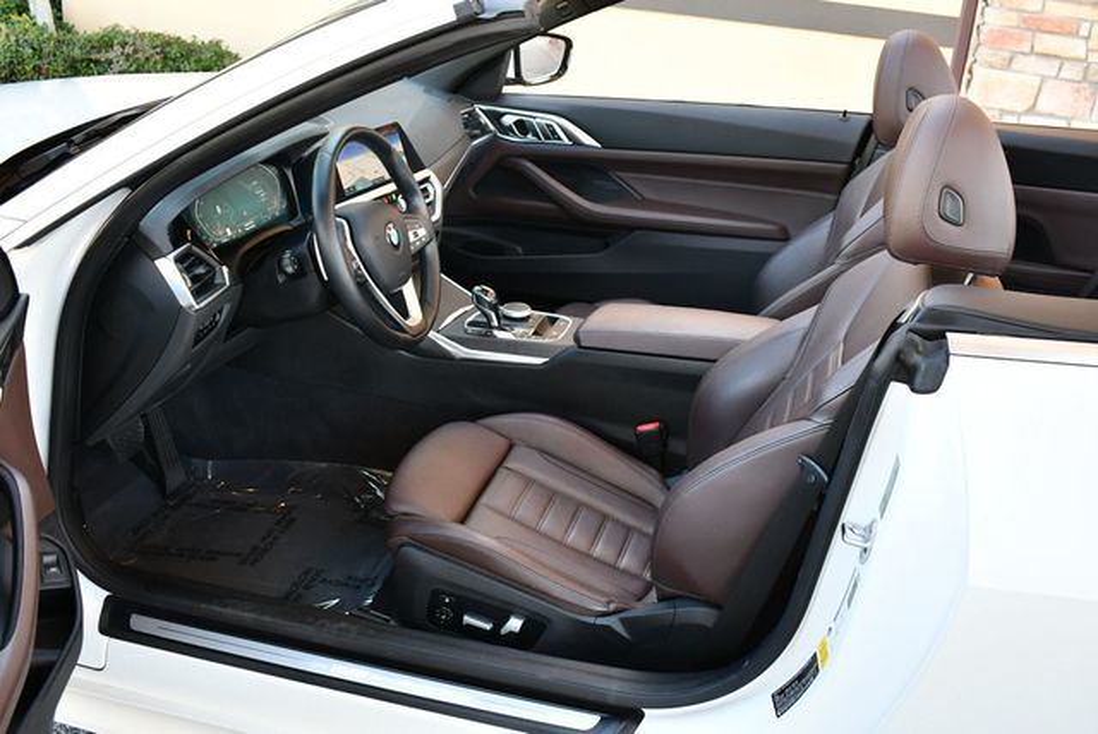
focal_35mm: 36
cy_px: 367
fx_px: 1099
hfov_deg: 53.1
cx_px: 549
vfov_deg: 36.9
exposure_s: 1/250
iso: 720
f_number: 3.5
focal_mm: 18
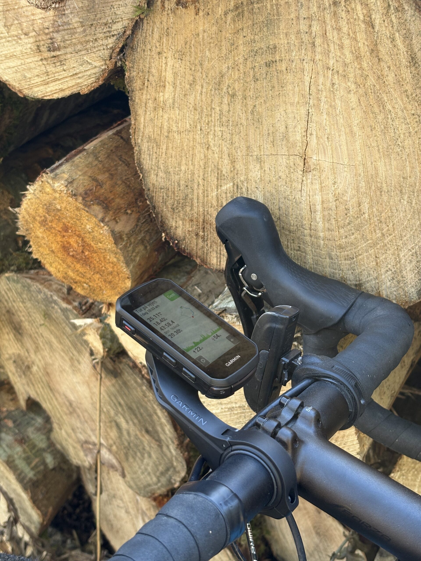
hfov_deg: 28.0
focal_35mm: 52
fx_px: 843
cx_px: 210
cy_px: 280
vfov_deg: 36.8
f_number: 1.6
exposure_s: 1/121
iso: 40
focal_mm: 5.96
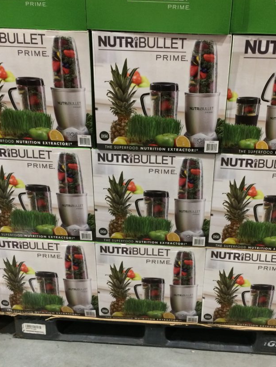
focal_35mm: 36
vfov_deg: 51.3
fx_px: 383
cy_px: 174
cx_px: 163
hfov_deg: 39.5
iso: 200
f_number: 2.2
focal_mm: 4.15
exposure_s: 1/30
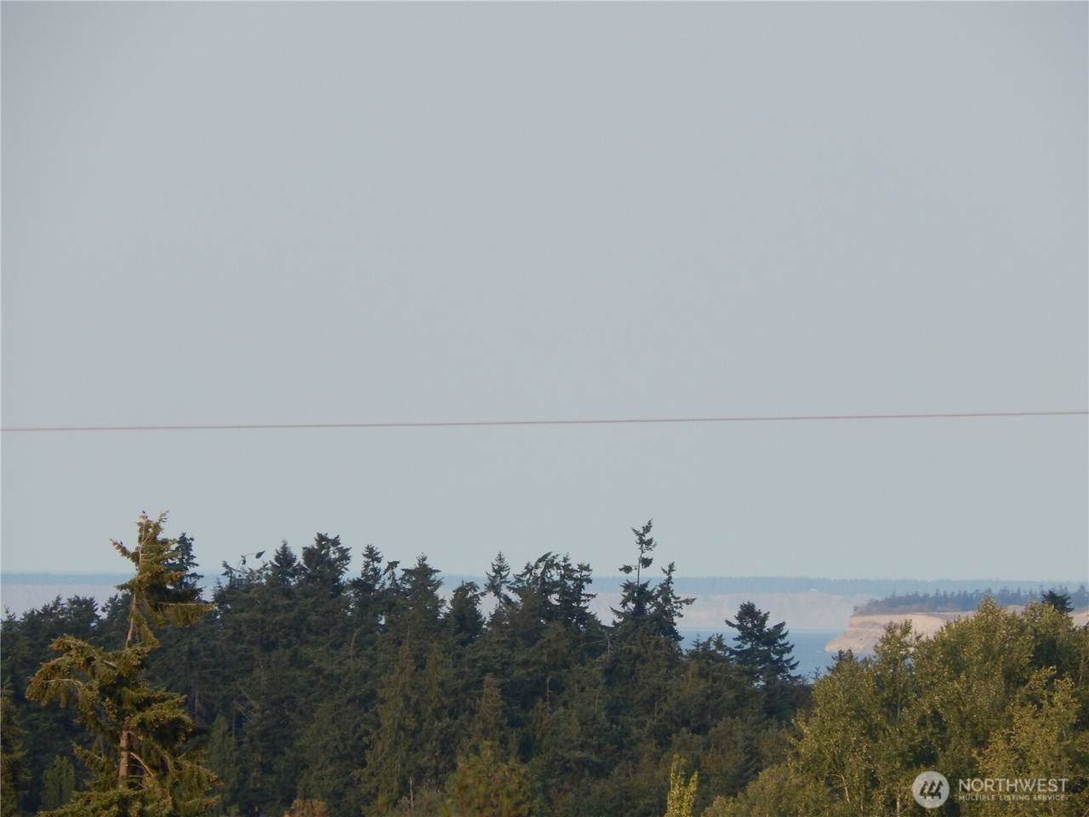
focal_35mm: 425
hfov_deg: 4.7
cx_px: 544
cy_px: 408
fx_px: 13370
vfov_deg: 3.5
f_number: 5.7
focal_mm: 76.4
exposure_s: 1/320
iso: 125
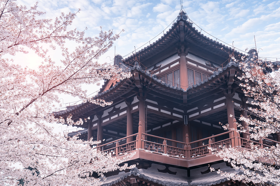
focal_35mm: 50
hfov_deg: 39.6
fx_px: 389
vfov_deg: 27.0
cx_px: 135
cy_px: 105
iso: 320
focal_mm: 41
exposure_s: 1/250
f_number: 9
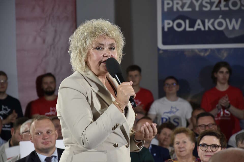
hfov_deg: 13.0
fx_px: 1067
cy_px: 81
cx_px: 122
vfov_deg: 8.7
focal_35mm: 158
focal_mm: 105
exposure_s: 1/60
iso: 1000
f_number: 5.6
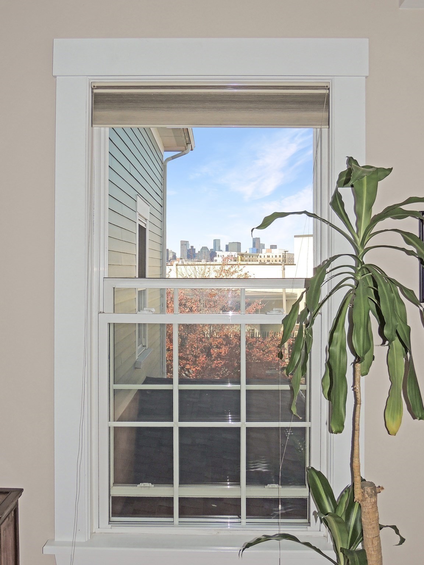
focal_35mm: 35
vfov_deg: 52.6
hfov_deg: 40.7
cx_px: 212
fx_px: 572
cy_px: 282
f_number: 3.3
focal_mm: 6.2
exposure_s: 1/1000
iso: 100
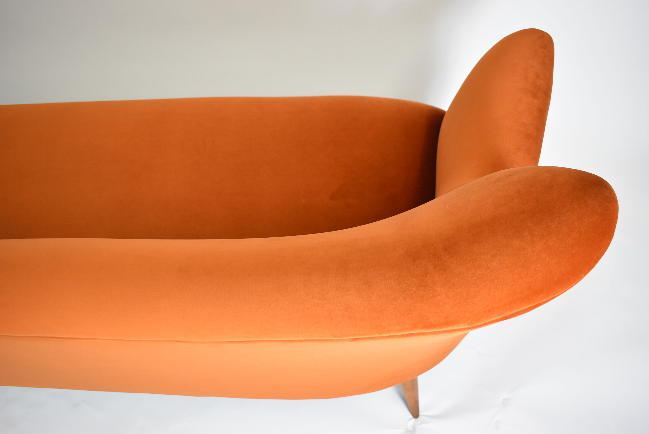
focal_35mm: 33
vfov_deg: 40.0
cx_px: 324
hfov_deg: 57.2
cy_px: 217
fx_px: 595
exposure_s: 1/125
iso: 1400
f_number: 4
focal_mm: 22
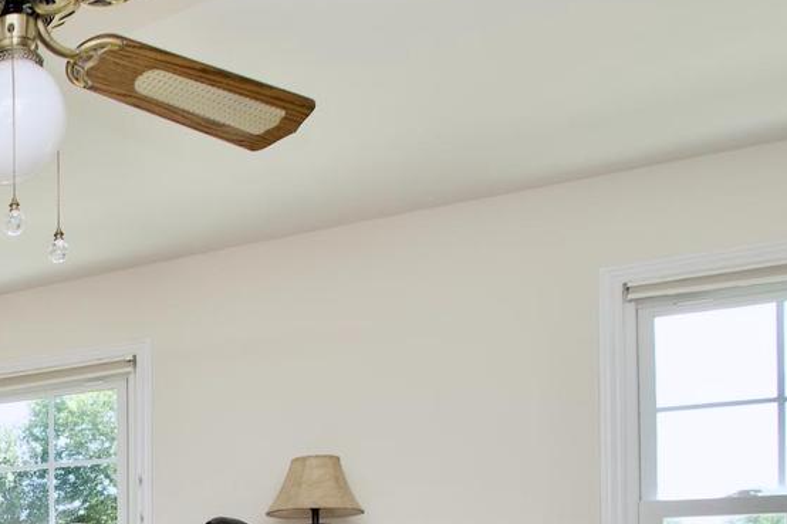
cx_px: -230
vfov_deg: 30.7
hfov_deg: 34.9
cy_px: 571
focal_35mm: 39
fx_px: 852
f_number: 7.1
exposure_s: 1/50
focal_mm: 10
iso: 320
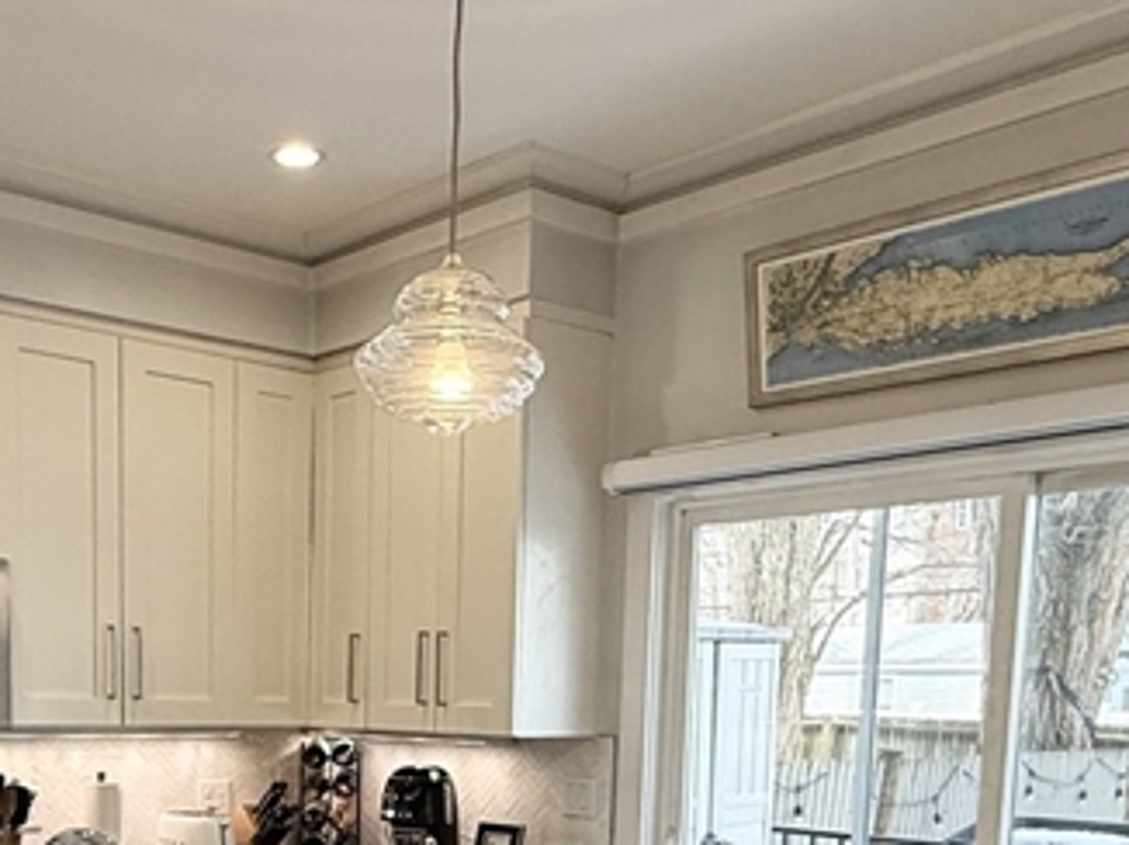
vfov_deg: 29.8
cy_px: 907
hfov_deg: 42.3
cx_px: 353
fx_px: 1434
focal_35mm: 44
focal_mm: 2.22
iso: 125
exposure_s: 1/120
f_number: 2.2
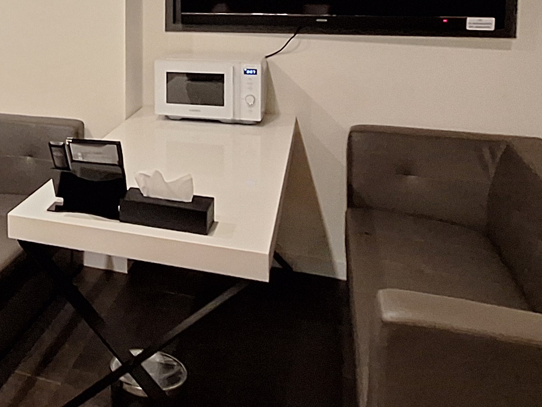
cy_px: 19
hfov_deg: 36.1
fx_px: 673
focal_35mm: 43
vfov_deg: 31.5
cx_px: -76
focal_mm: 1.74
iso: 320
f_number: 2.2
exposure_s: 1/24
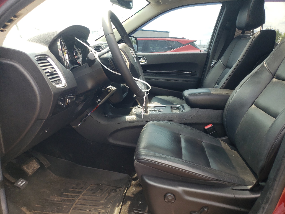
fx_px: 214
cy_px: 107
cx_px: 142
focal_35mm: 26
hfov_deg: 67.3
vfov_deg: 53.1
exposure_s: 1/323
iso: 50
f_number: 1.5
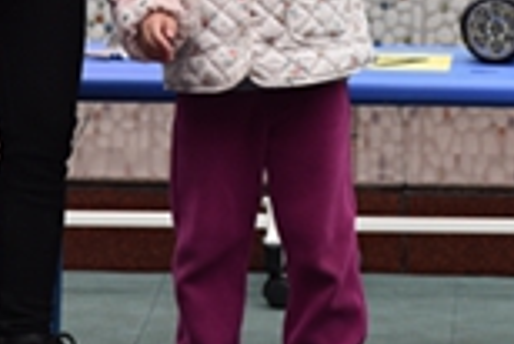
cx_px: 404
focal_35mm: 499
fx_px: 7131
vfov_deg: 2.8
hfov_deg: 4.1
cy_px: -199
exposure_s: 1/200
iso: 400
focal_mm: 120
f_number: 7.1
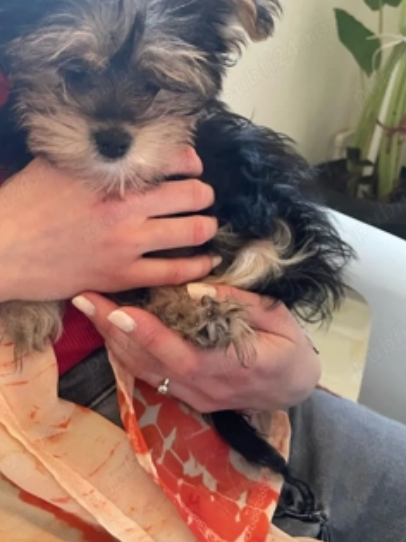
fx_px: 516
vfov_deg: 55.0
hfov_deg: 42.8
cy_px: 219
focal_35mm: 33
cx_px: 174
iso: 400
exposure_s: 1/60
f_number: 1.6
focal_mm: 4.2
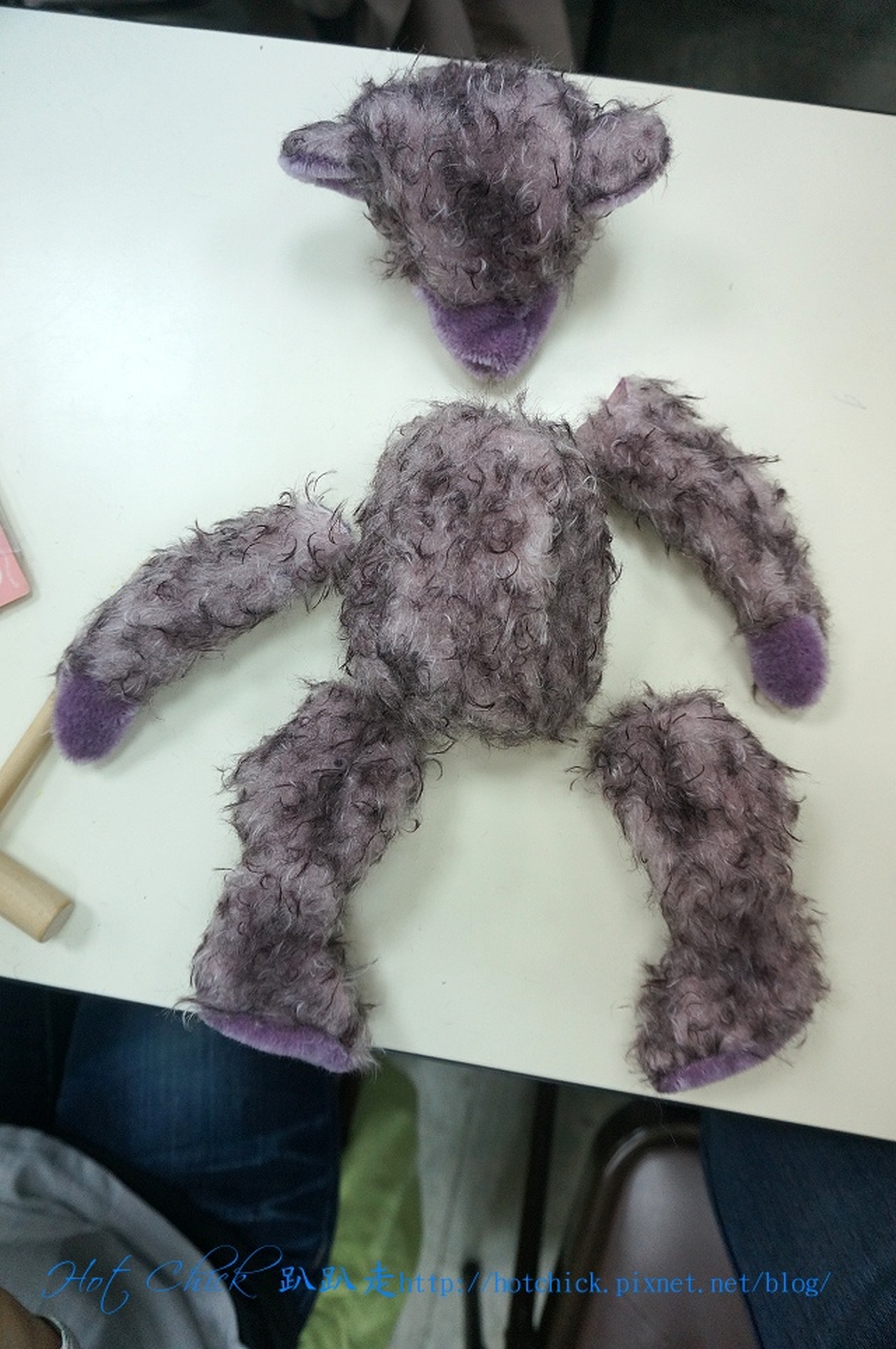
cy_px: 674
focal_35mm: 24
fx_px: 898
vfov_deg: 73.8
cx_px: 448
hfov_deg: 53.0
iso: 800
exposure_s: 1/160
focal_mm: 16
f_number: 4
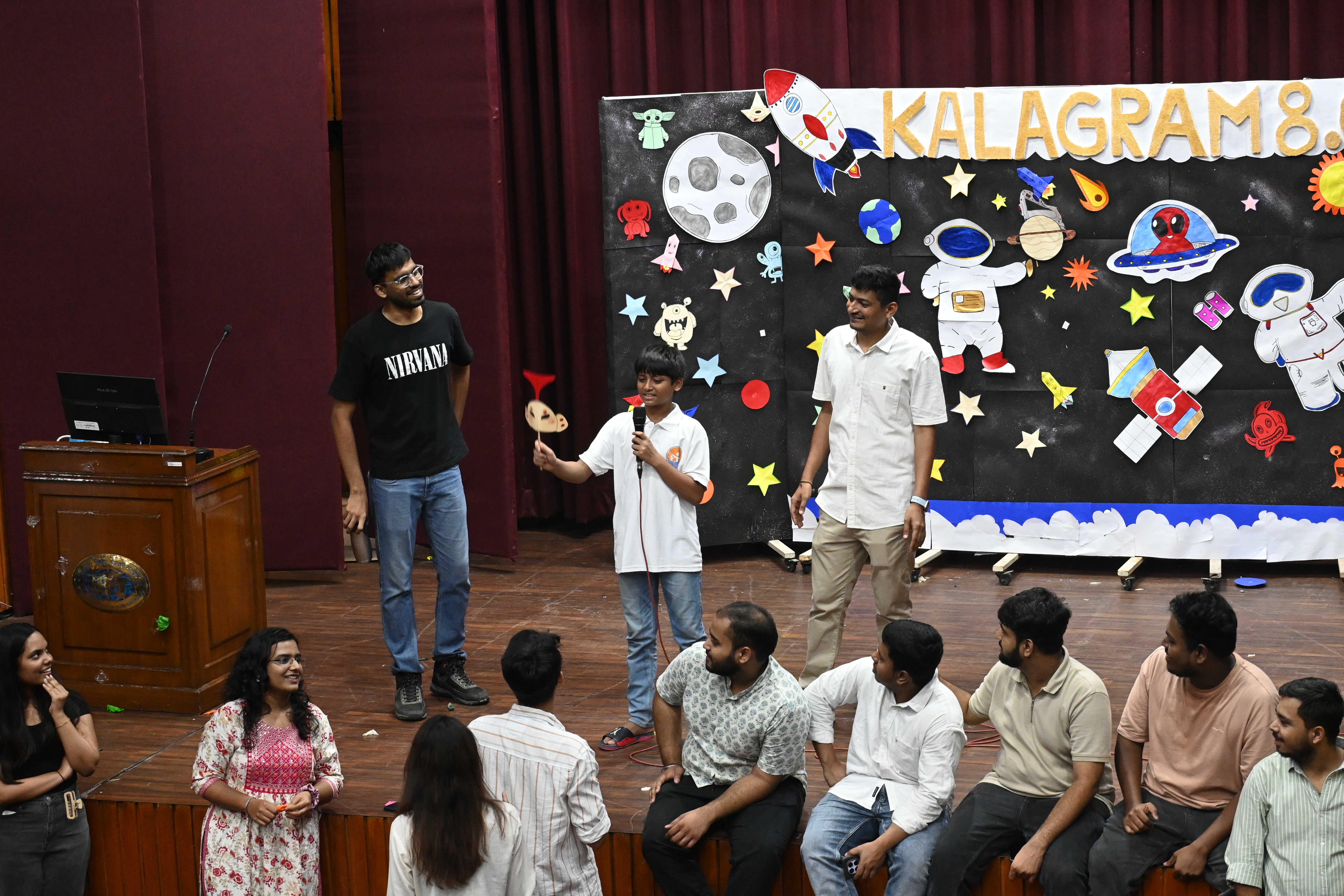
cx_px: 672
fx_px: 3024
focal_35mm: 81
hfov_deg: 25.1
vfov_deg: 16.9
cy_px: 448
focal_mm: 54
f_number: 6.3
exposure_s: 1/125
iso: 3200
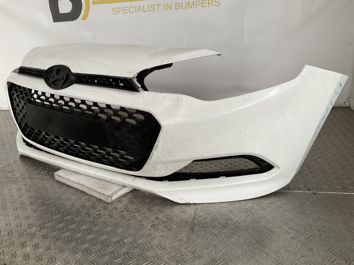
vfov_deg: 48.2
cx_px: 177
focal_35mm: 29
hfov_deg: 61.7
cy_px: 132
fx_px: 297
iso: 64
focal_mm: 3
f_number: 1.8
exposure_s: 1/100
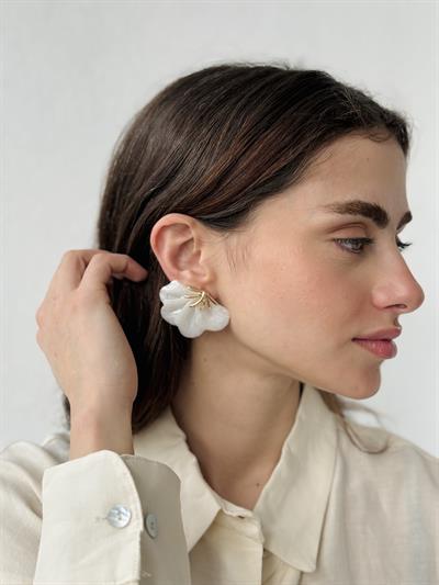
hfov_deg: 30.3
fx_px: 811
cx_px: 220
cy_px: 292
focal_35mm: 48
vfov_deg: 39.6
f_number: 1.78
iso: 64
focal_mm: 6.76
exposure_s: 1/165
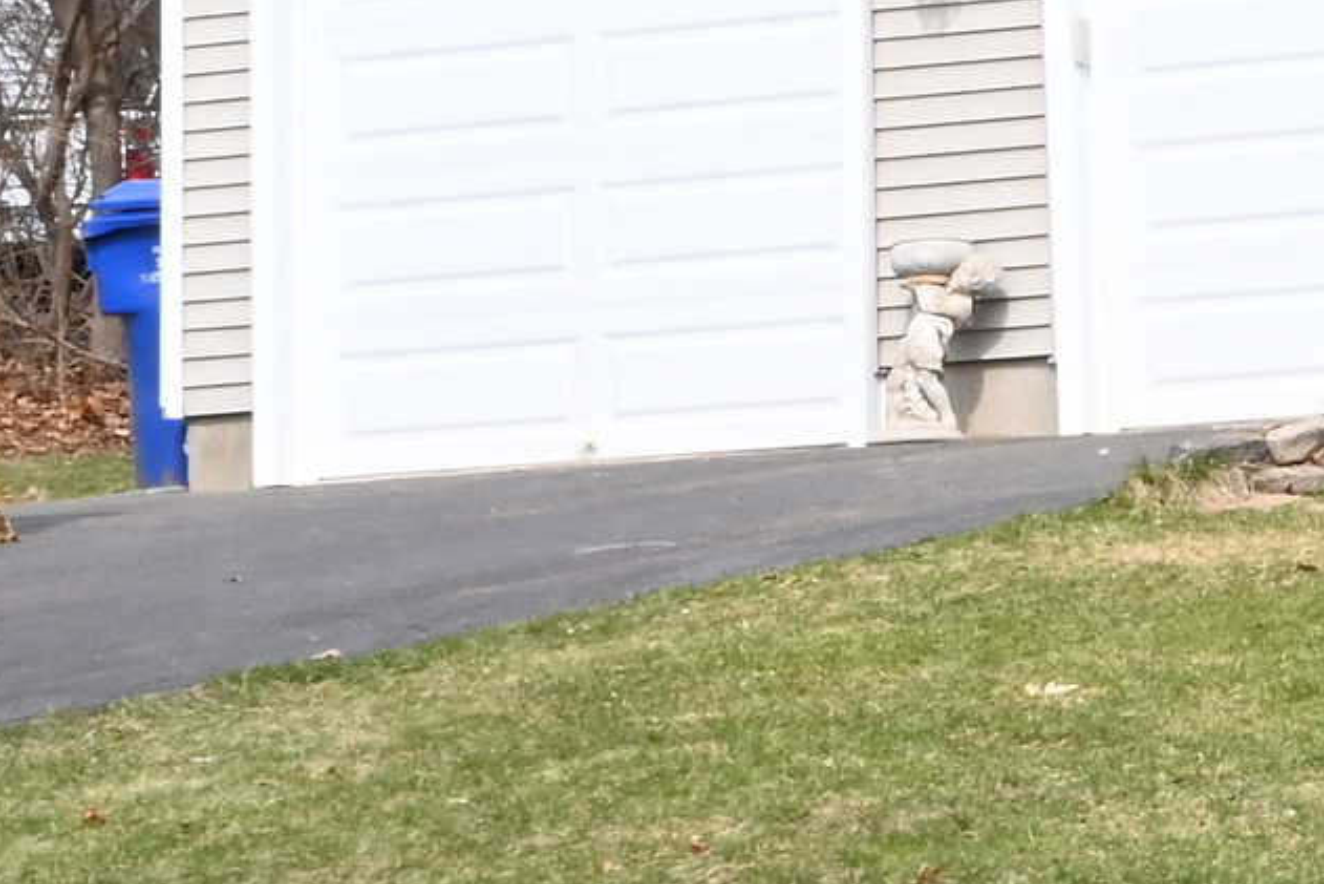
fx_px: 5370
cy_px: -246
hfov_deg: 11.5
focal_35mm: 146
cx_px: 3210
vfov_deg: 9.3
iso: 1250
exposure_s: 1/200
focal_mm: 30
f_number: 22
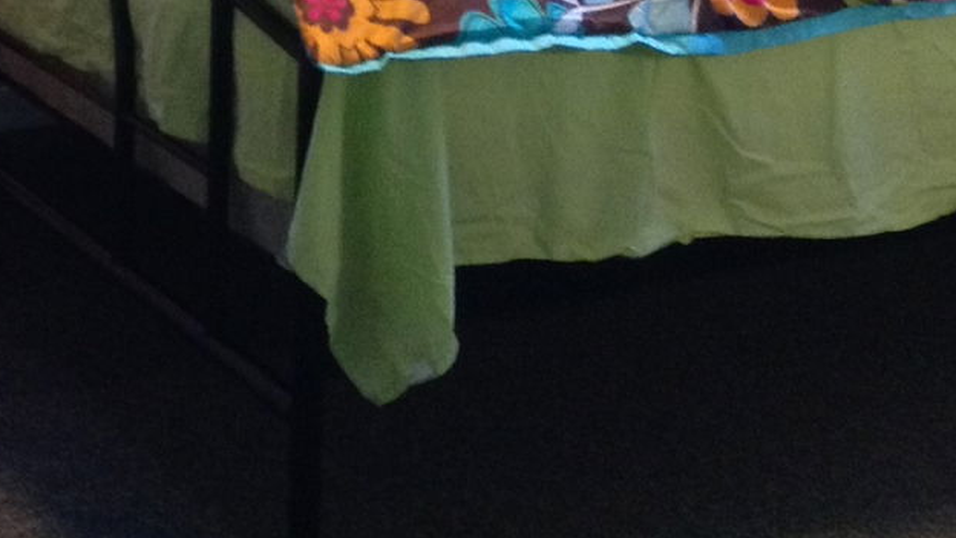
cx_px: 198
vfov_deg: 12.5
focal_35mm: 92
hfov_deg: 22.9
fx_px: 2332
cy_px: -262
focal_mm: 3.3
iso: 200
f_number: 2.4
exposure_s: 1/17
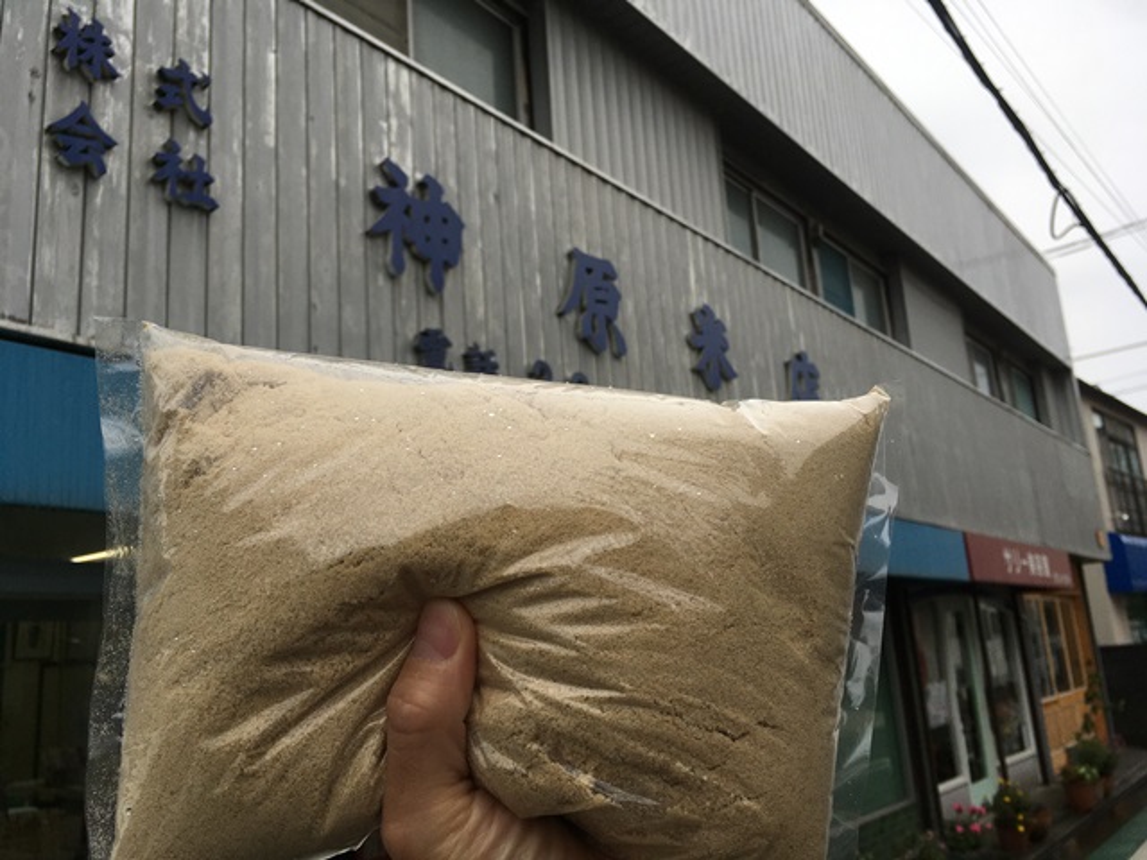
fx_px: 961
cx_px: 574
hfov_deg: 61.7
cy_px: 430
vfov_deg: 48.2
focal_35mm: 29
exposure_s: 1/403
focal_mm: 4.15
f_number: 2.2
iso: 25
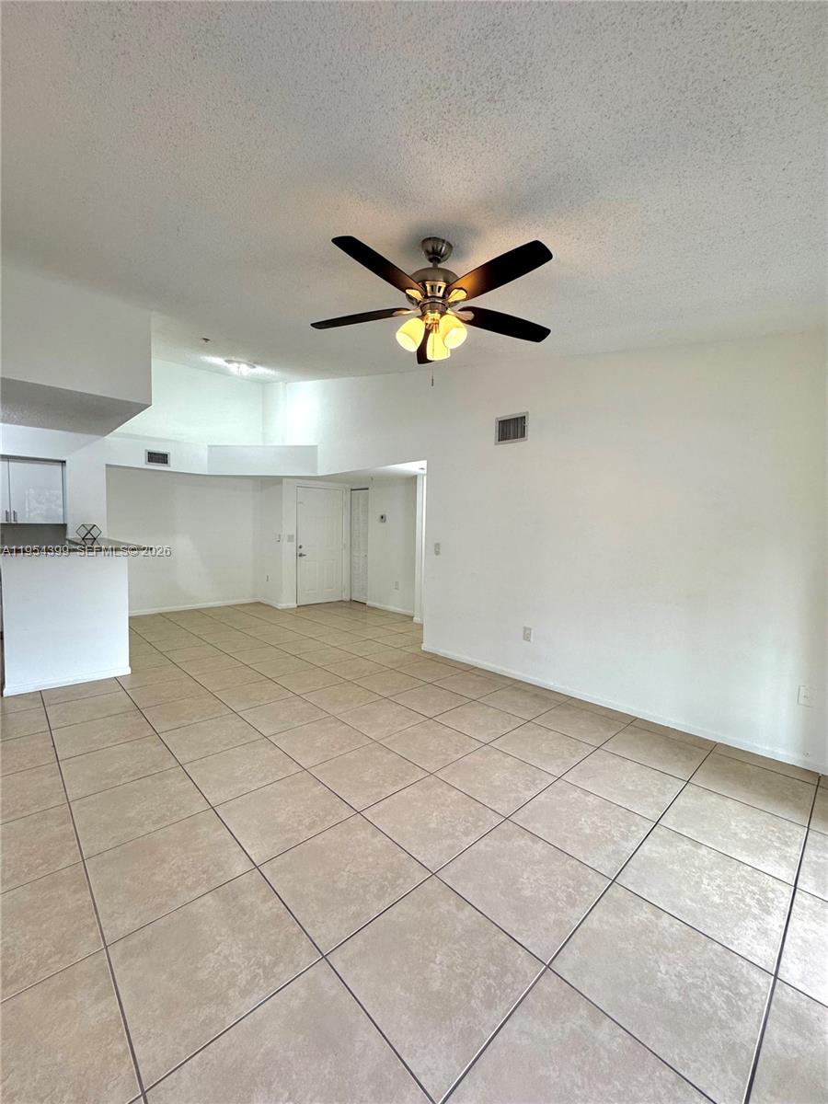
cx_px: 414
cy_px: 552
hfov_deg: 85.7
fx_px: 446
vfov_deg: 102.1
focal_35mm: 14
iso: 160
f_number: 2.2
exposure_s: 1/120
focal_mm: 2.22
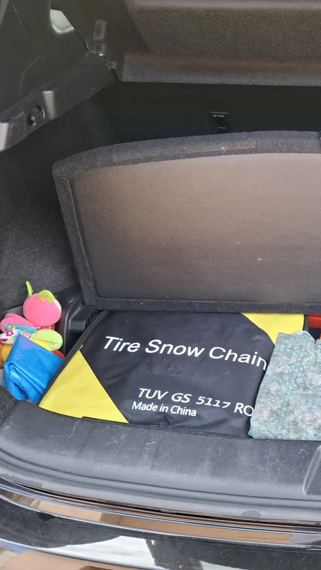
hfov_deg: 31.5
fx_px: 514
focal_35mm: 34
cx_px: 336
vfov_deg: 58.0
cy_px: 287
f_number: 1.8
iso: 64
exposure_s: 1/100
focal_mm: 5.54
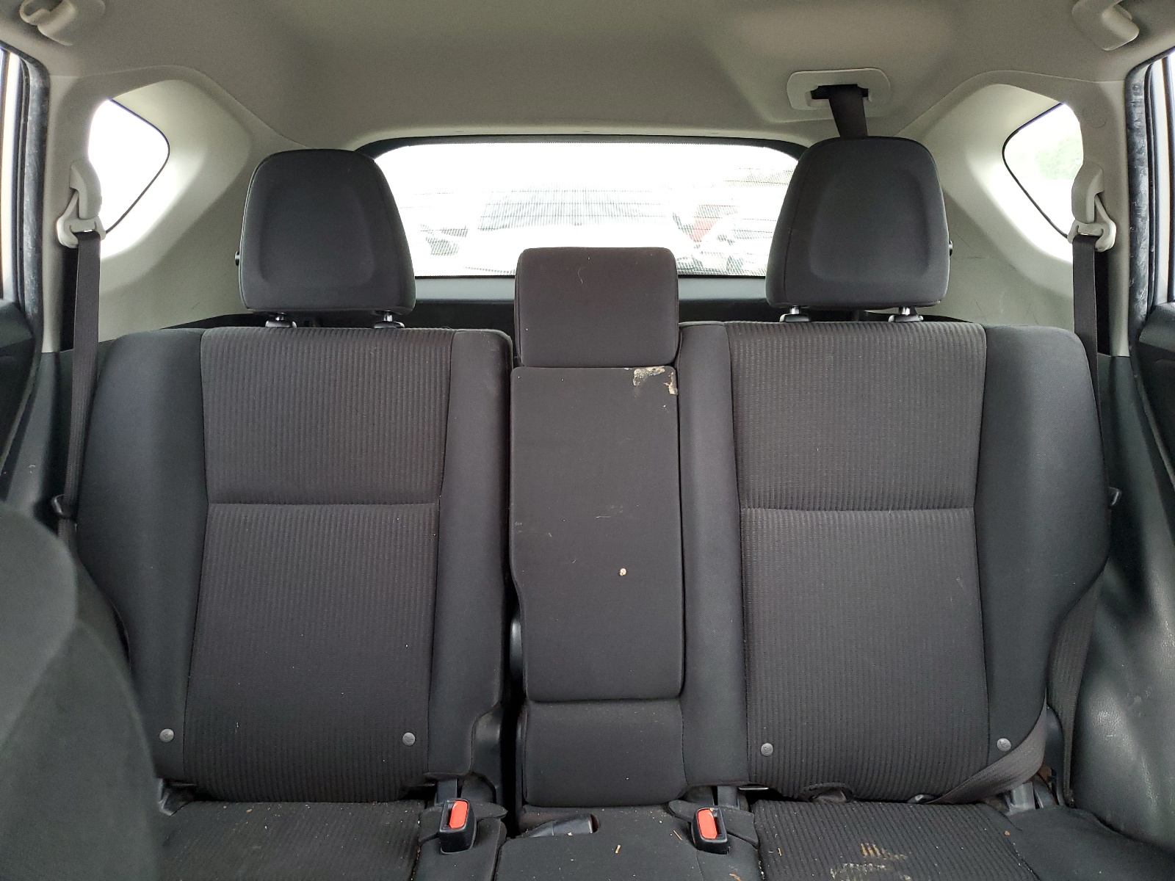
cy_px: 440
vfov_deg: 53.1
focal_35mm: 26
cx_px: 588
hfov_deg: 67.3
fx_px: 883
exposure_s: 1/60.2
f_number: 1.5
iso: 183
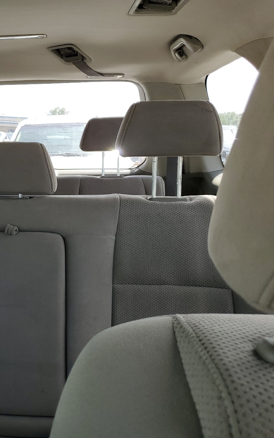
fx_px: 442
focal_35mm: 37
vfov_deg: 52.7
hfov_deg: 32.2
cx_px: 11
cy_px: 220
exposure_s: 1/182
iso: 50
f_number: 1.5
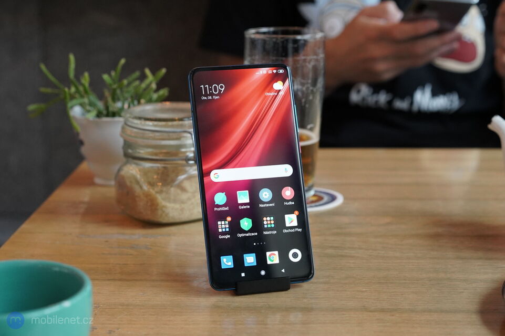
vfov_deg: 24.6
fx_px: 771
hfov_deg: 36.3
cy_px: 168
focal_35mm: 55
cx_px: 252
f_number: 5
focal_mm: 55
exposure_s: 1/160
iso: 3200
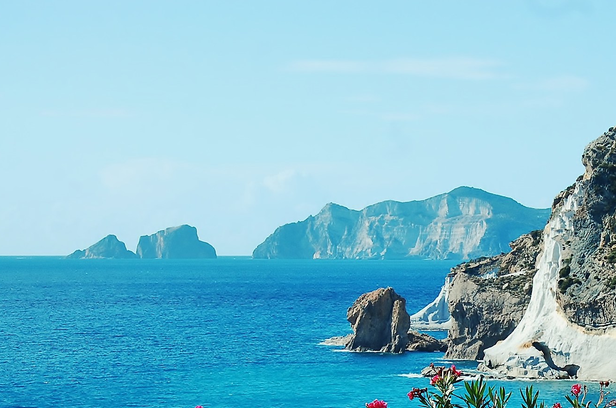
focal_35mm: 150
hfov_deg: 13.6
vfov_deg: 9.1
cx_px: 531
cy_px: 358
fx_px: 2560
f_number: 7.1
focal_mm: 55
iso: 200
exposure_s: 1/200
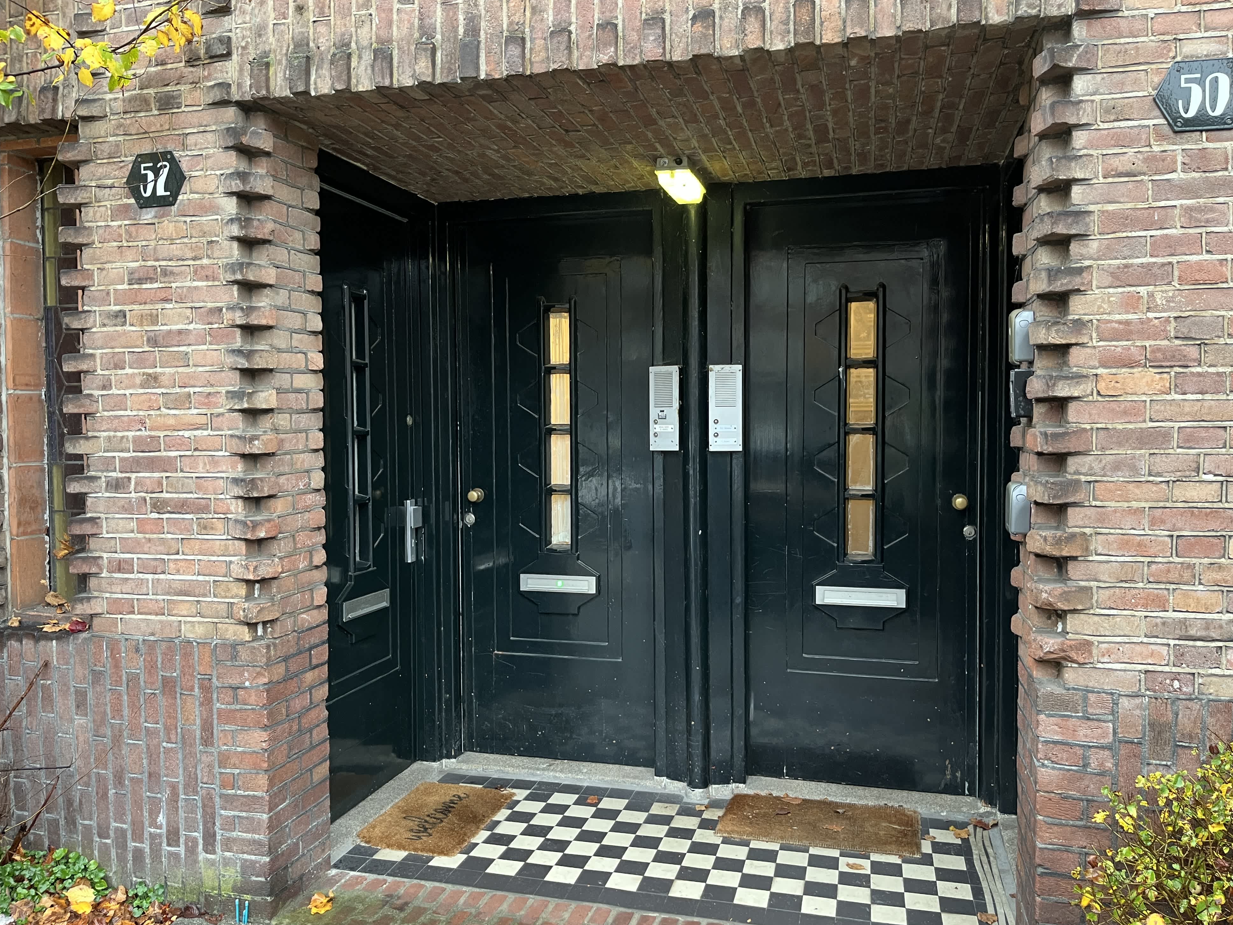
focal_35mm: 27
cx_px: 620
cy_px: 457
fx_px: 962
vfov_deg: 51.4
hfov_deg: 65.3
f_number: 1.6
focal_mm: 5.1
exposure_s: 1/60
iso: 200
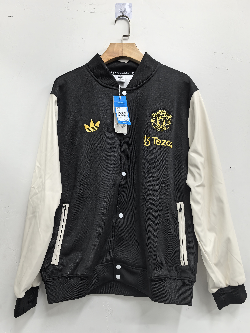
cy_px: 166
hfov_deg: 51.4
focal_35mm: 27
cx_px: 125
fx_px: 260
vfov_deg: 65.3
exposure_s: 1/33.3
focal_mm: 6.98
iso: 320
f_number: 2
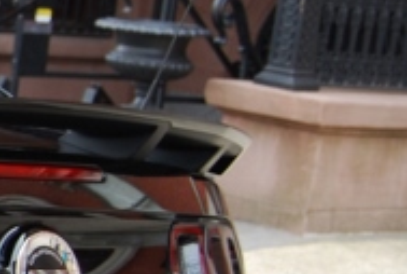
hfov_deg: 11.1
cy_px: 198
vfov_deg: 8.4
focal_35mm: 165
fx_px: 1870
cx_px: -450
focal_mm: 26
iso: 200
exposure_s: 1/100
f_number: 5
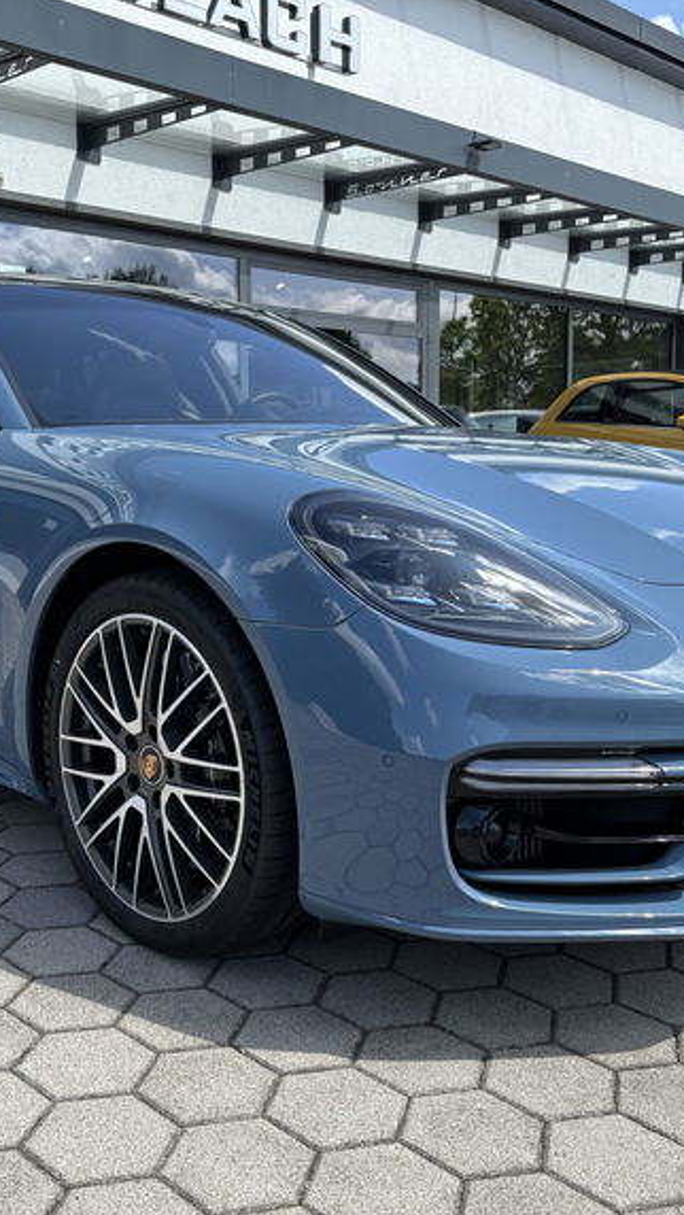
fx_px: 1225
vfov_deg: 52.8
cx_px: 291
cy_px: 608
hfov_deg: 31.2
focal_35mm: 38
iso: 50
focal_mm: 5.96
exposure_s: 1/1543
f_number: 1.6
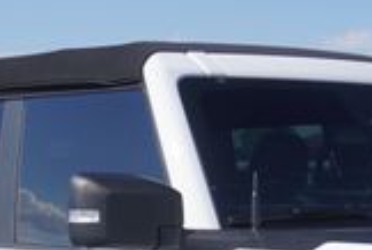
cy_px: 472
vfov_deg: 9.6
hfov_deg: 14.9
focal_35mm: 136
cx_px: 344
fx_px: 1409
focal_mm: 23
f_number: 8
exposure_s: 1/320
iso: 100
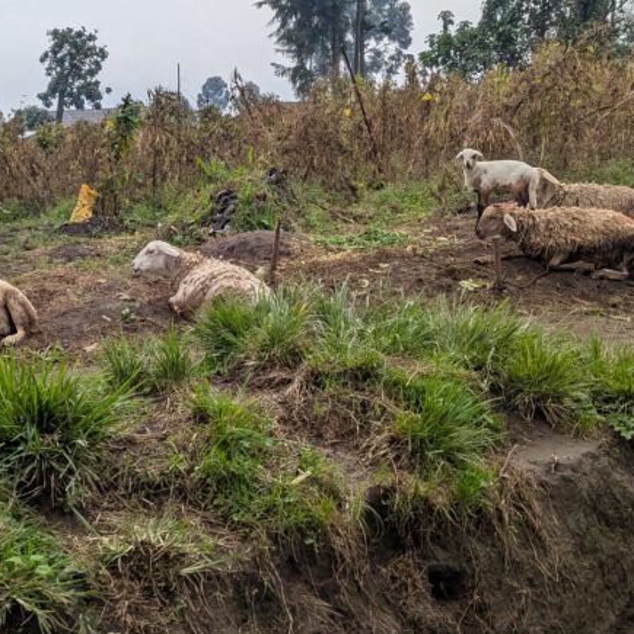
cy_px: 257
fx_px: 1036
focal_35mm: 50
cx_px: 191
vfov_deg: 33.9
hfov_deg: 33.6
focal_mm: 6.81
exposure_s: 1/721
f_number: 1.85
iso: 36
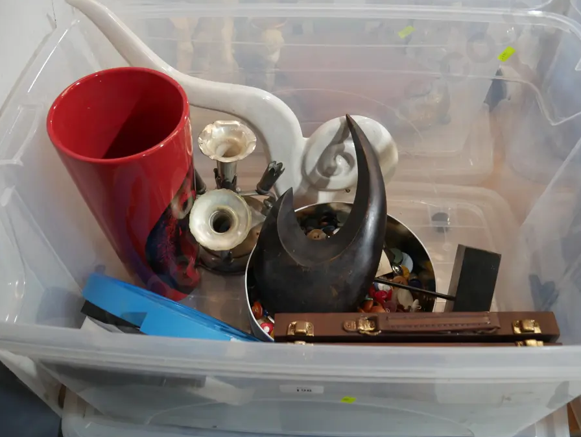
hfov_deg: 56.8
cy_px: 192
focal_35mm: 32
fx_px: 537
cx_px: 289
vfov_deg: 44.1
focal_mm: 14
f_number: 3.5
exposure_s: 1/60
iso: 640
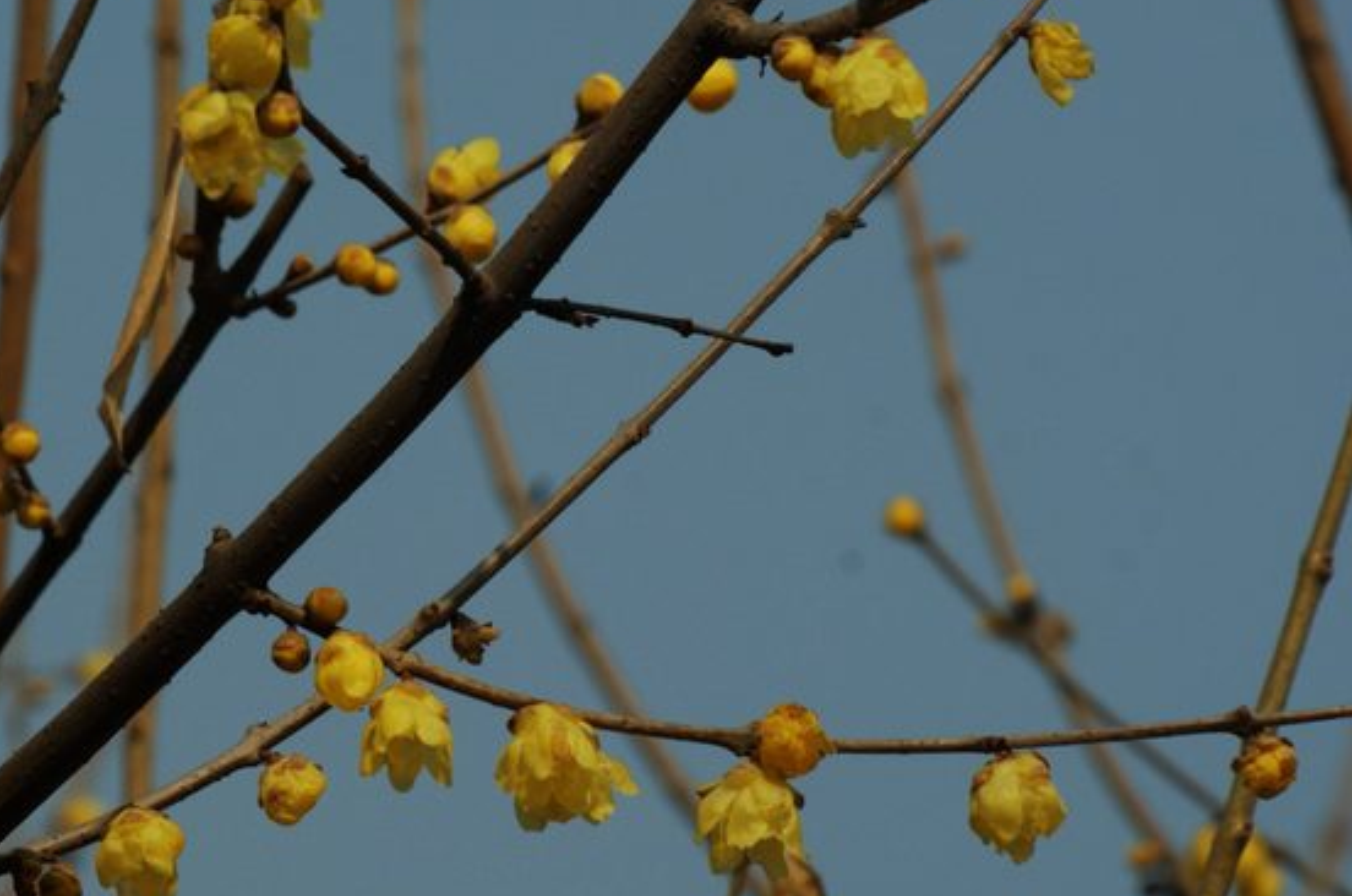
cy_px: 376
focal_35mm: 294
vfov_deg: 4.7
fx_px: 11012
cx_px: 375
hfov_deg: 7.0
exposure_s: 1/400
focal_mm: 135
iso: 200
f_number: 10
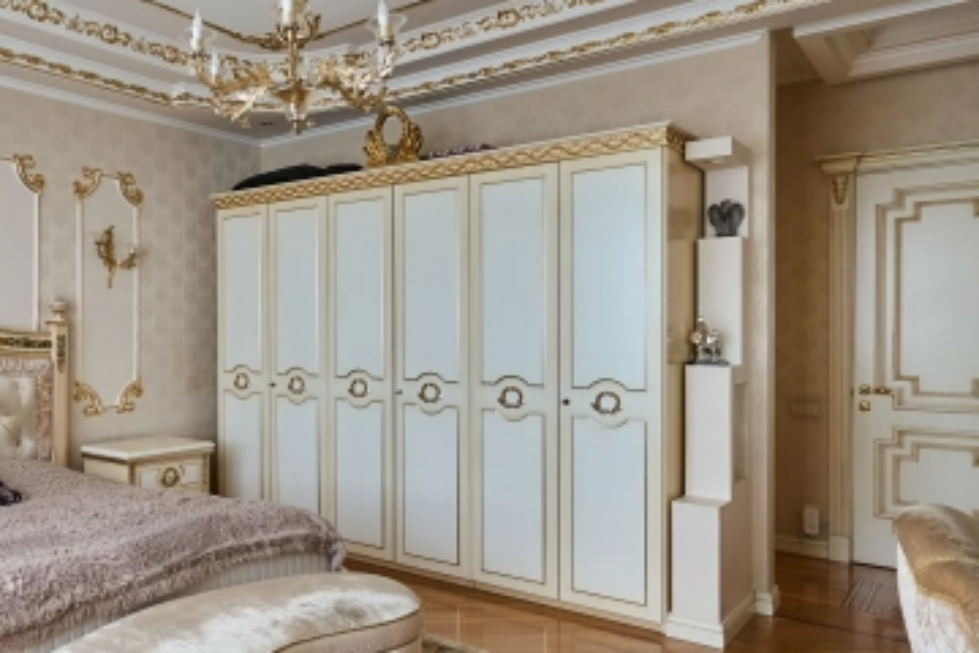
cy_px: 331
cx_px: 237
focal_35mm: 29
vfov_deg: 45.0
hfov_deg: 60.0
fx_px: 789
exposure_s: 1/100
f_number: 4
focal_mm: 16
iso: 1600
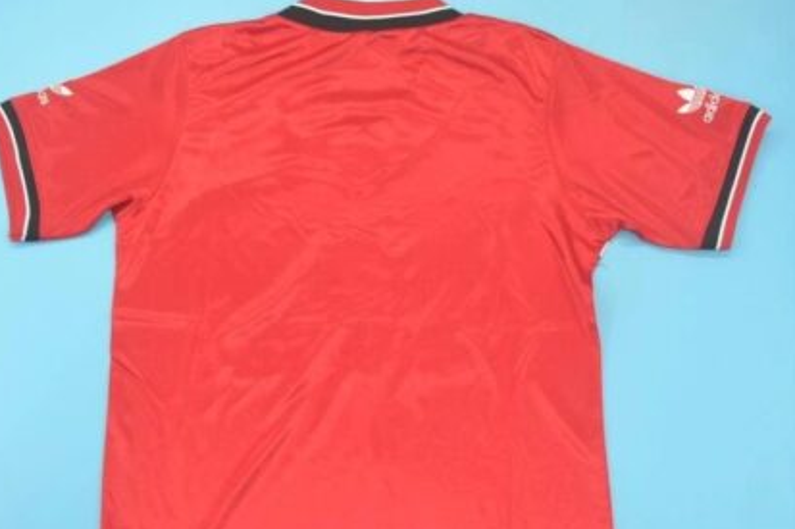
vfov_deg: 27.9
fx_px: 1060
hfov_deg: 41.1
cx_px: 366
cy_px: 339
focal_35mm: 48
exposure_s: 1/60
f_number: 5
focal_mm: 22
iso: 200
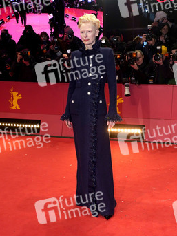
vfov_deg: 50.1
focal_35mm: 37
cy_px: 105
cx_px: 90
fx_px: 252
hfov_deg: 38.6
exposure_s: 1/160
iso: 640
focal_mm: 33
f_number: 5.6
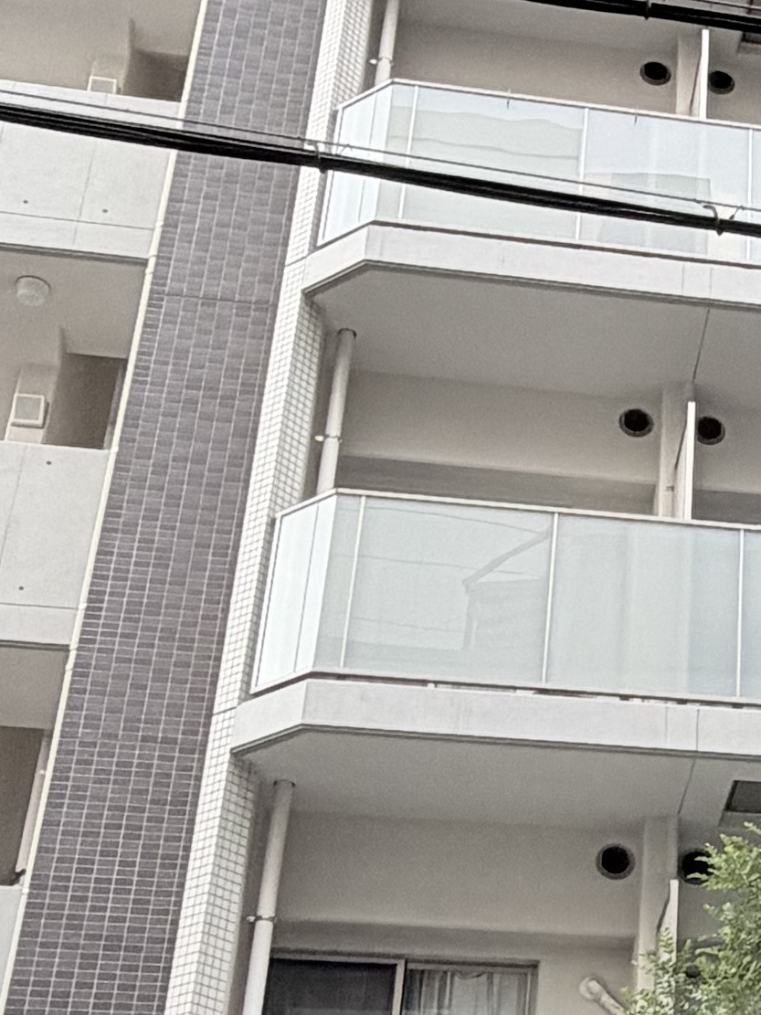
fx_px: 2111
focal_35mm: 72
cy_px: 560
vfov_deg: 27.0
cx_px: 923
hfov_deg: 19.2
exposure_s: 1/121
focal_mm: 2.22
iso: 100
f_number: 2.2
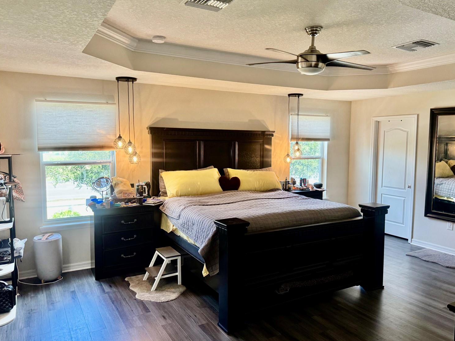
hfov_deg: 67.2
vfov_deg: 53.1
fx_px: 342
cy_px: 170
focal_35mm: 26
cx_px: 245
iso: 125
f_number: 1.78
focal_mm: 6.76
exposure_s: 1/120
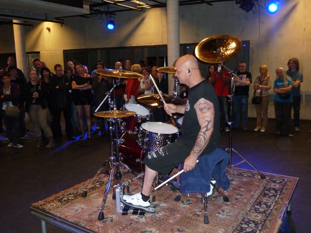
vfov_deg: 44.2
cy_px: 116
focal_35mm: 32
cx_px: 156
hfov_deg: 56.8
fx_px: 287
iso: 500
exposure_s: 1/60
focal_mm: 5.3
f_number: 3.5
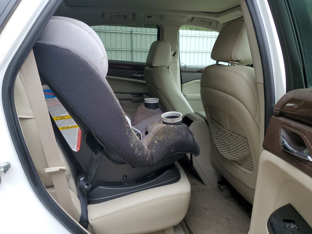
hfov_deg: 67.3
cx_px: 156
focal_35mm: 26
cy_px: 117
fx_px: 234
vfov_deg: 53.1
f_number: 1.5
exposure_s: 1/167
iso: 50
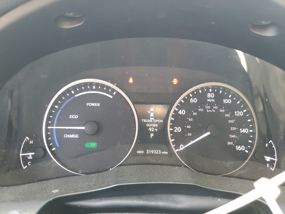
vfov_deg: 53.1
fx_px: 214
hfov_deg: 67.3
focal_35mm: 26
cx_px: 142
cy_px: 107
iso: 189
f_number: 1.5
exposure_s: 1/60.2
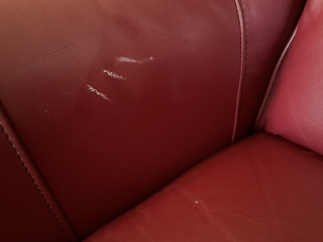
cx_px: 162
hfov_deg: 61.7
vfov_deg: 48.2
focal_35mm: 29
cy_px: 121
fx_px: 271
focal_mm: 3
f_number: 1.8
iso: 1000
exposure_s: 1/15
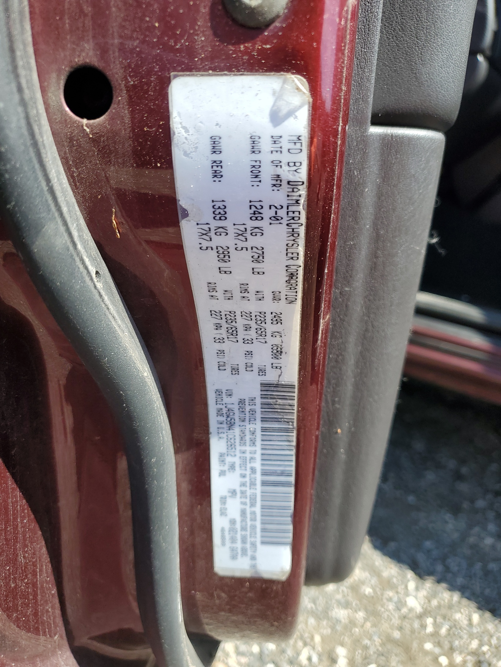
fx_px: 502
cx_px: 250
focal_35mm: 26
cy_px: 334
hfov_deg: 53.1
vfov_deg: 67.3
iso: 50
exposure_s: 1/1000
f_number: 1.5
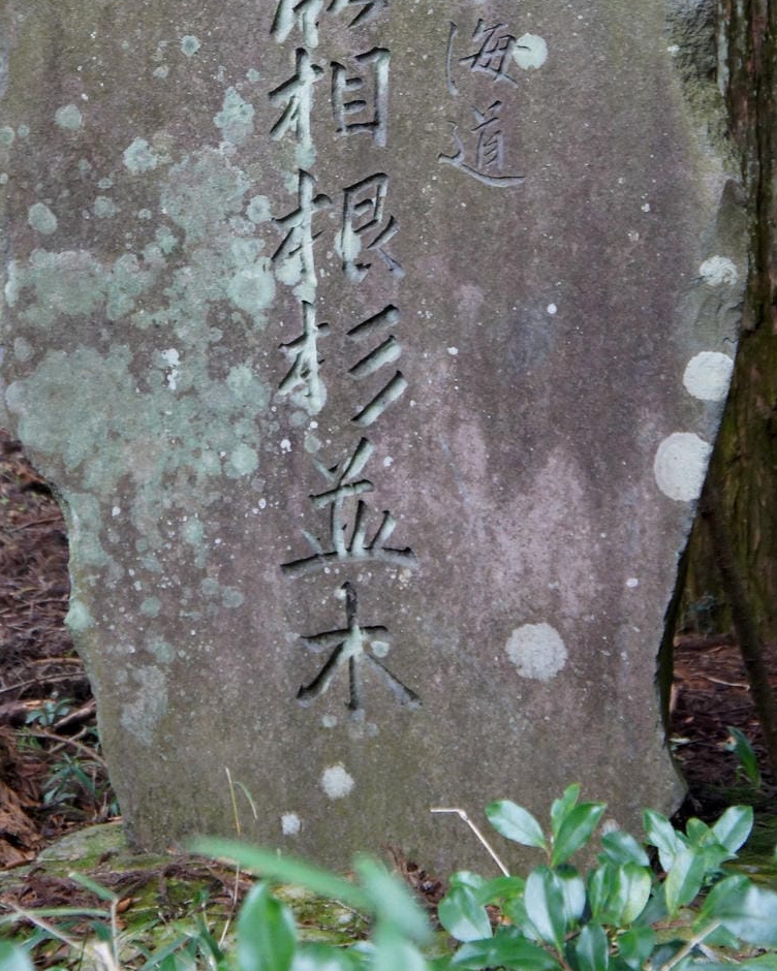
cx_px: 269
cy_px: 242
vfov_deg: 19.2
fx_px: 2846
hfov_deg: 15.5
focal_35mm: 99
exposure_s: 1/100
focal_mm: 37
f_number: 4.5
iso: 1600
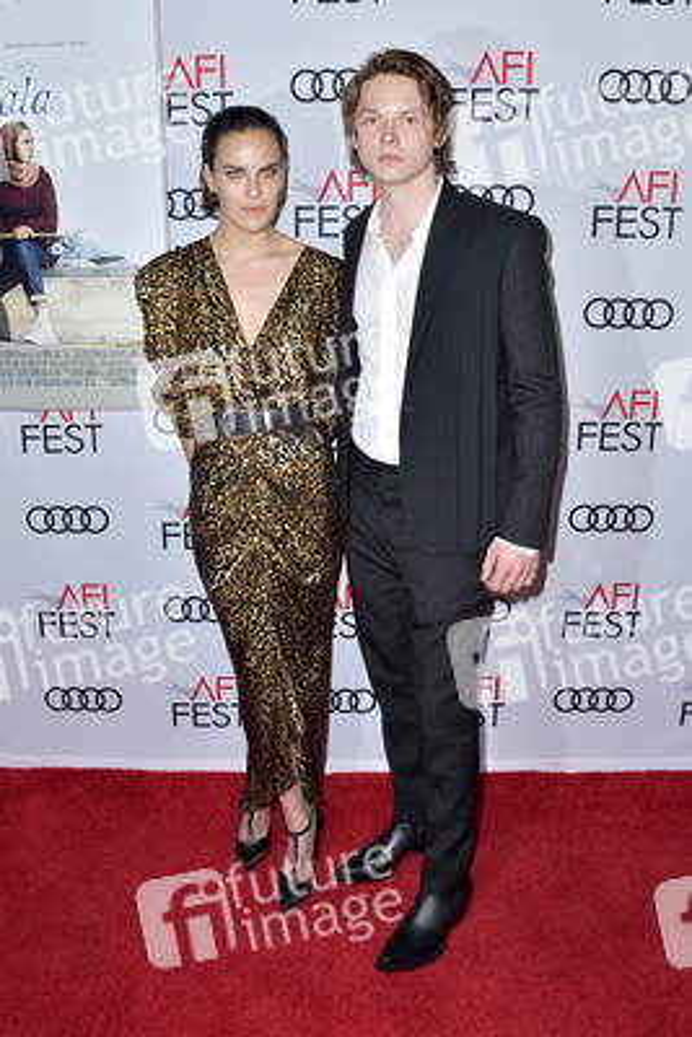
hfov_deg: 46.4
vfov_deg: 65.5
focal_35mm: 28
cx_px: 346
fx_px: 807
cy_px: 518
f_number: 7.1
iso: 320
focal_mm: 28
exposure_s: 1/250
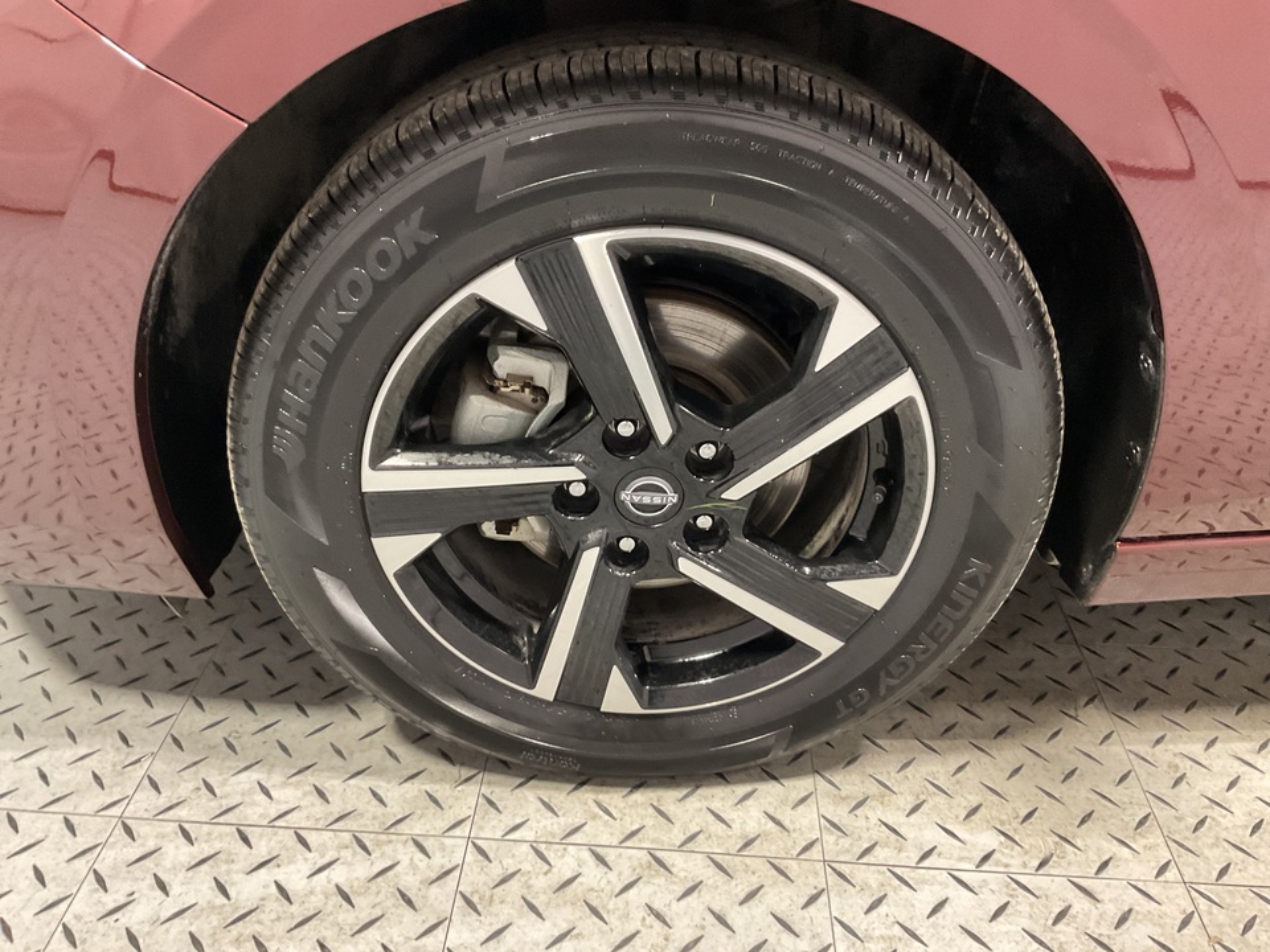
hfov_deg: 61.7
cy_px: 476
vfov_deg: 48.2
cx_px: 635
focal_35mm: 29
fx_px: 1064
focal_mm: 3
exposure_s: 1/40
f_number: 1.8
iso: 250
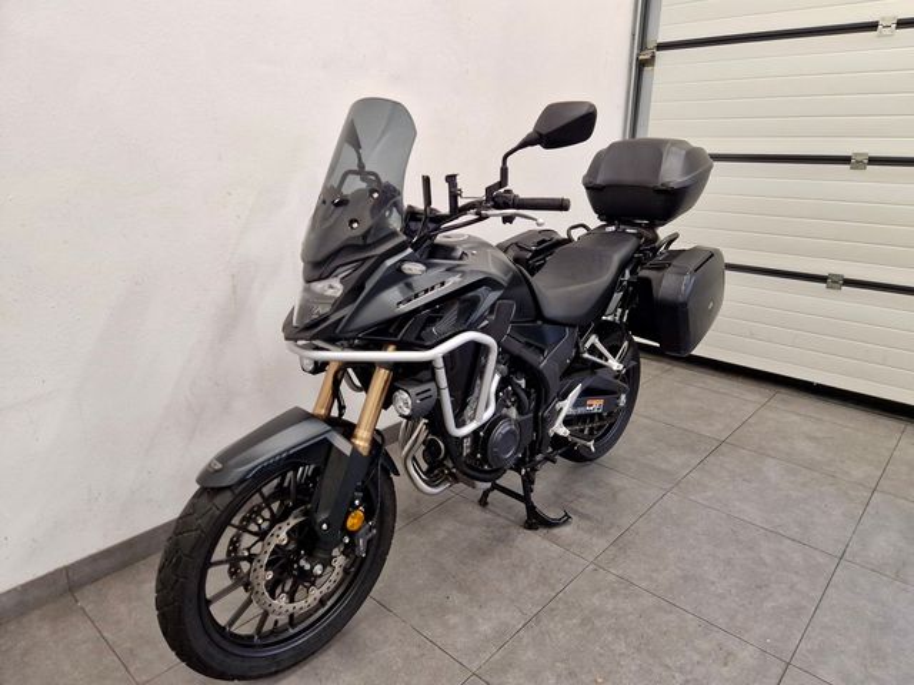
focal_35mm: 23
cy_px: 342
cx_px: 457
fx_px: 607
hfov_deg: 73.9
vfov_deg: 58.9
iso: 640
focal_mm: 5.4
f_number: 1.8
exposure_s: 1/100
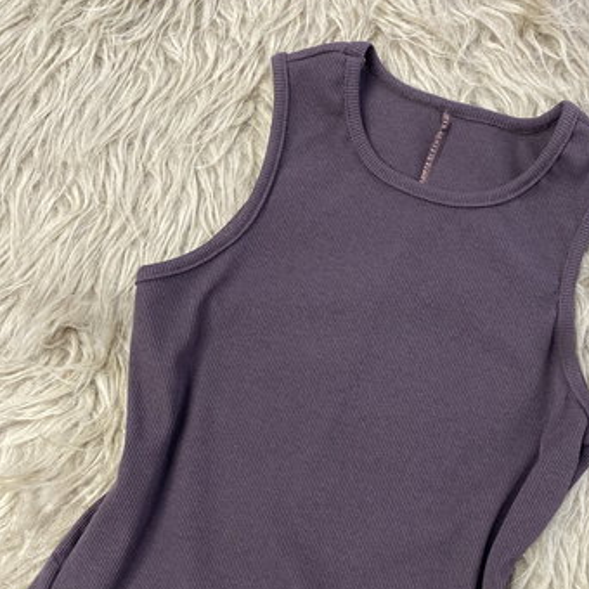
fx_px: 693
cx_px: 345
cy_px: 424
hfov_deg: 45.9
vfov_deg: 44.9
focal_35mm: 36
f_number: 1.8
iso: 500
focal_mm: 4.25
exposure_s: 1/50
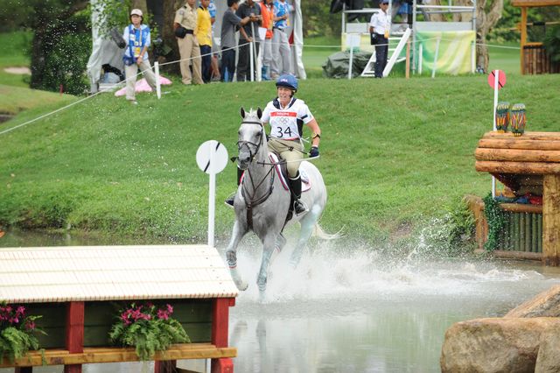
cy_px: 186
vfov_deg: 6.9
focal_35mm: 200
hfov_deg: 10.3
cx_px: 280
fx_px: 3109
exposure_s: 1/500
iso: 500
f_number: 5.6
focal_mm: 200
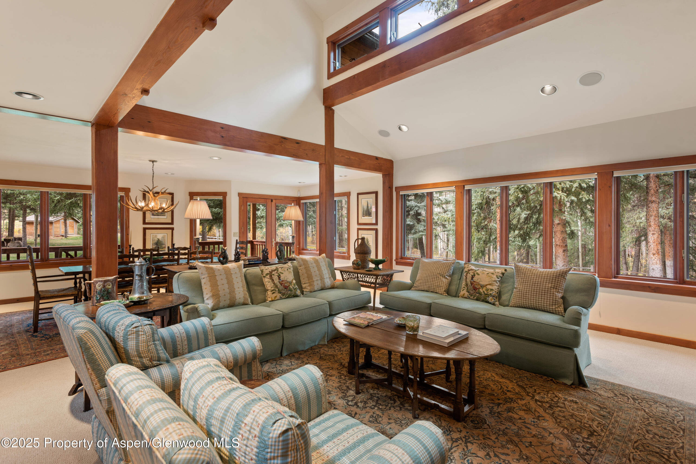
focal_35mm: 17
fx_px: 329
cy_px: 232
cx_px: 348
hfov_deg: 93.3
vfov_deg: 70.5
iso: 100
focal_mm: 17
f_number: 7.1
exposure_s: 1.6
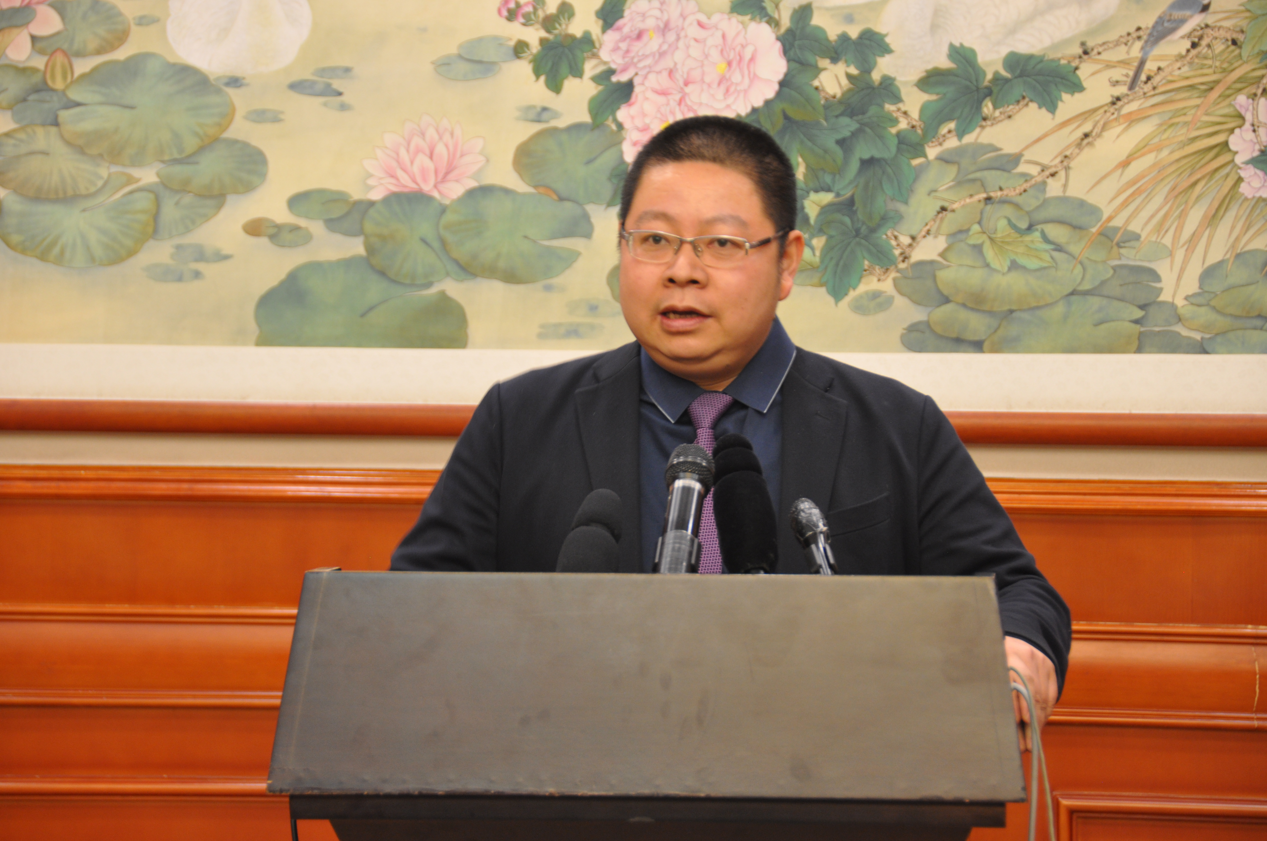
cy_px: 420
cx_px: 634
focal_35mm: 142
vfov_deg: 9.6
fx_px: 5009
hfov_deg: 14.4
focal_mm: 95
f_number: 5.3
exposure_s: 1/8
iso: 500
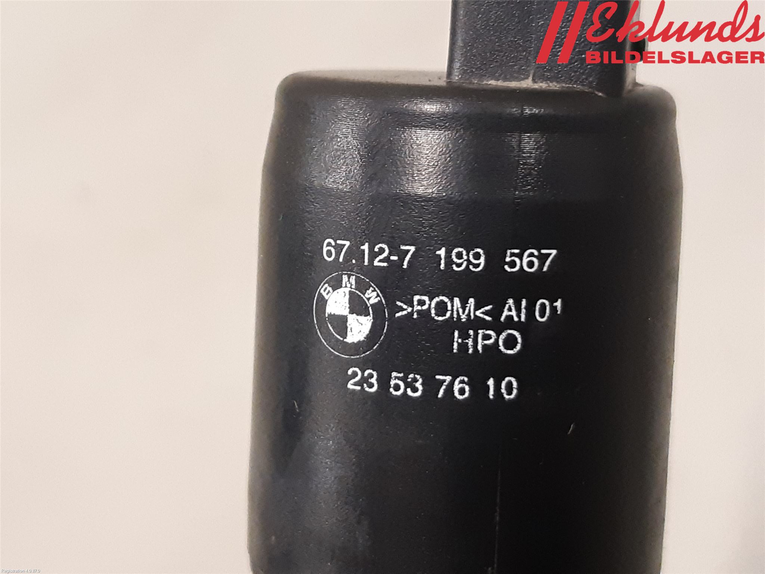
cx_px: 382
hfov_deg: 67.3
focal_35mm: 26
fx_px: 575
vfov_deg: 53.1
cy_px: 287
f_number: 1.7
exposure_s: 1/50
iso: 250
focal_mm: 3.93
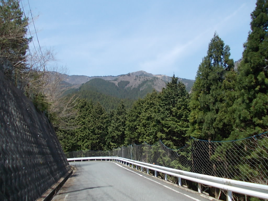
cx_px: 134
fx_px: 217
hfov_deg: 63.4
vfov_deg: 49.7
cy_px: 100
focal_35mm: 28
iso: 80
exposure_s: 1/250
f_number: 5.4
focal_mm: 4
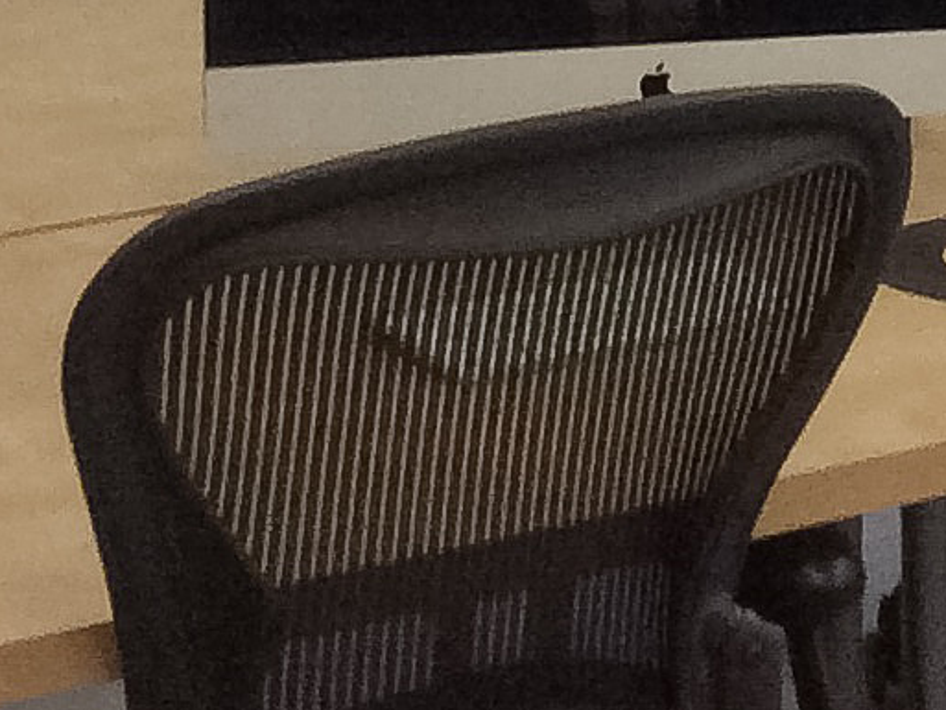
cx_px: 711
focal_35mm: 161
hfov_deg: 12.2
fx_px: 4401
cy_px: -929
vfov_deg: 8.5
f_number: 2.4
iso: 100
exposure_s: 1/25
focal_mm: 3.3
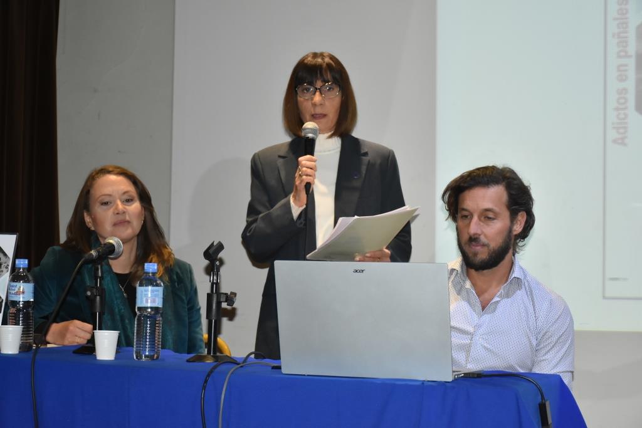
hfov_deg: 27.0
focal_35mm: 75
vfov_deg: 18.2
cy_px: 214
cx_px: 321
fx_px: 1338
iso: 1600
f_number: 5.6
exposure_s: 1/100
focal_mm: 50
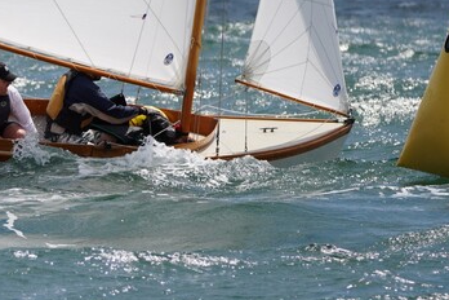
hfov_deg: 4.0
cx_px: -34
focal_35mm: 517
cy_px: 60
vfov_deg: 2.7
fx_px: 6448
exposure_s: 1/1250
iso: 100
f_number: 5
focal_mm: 150
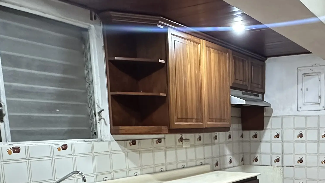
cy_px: 183
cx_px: 265
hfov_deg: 46.5
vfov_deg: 27.4
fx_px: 353
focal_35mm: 41
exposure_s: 1/60
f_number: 2.2
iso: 400
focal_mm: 2.22
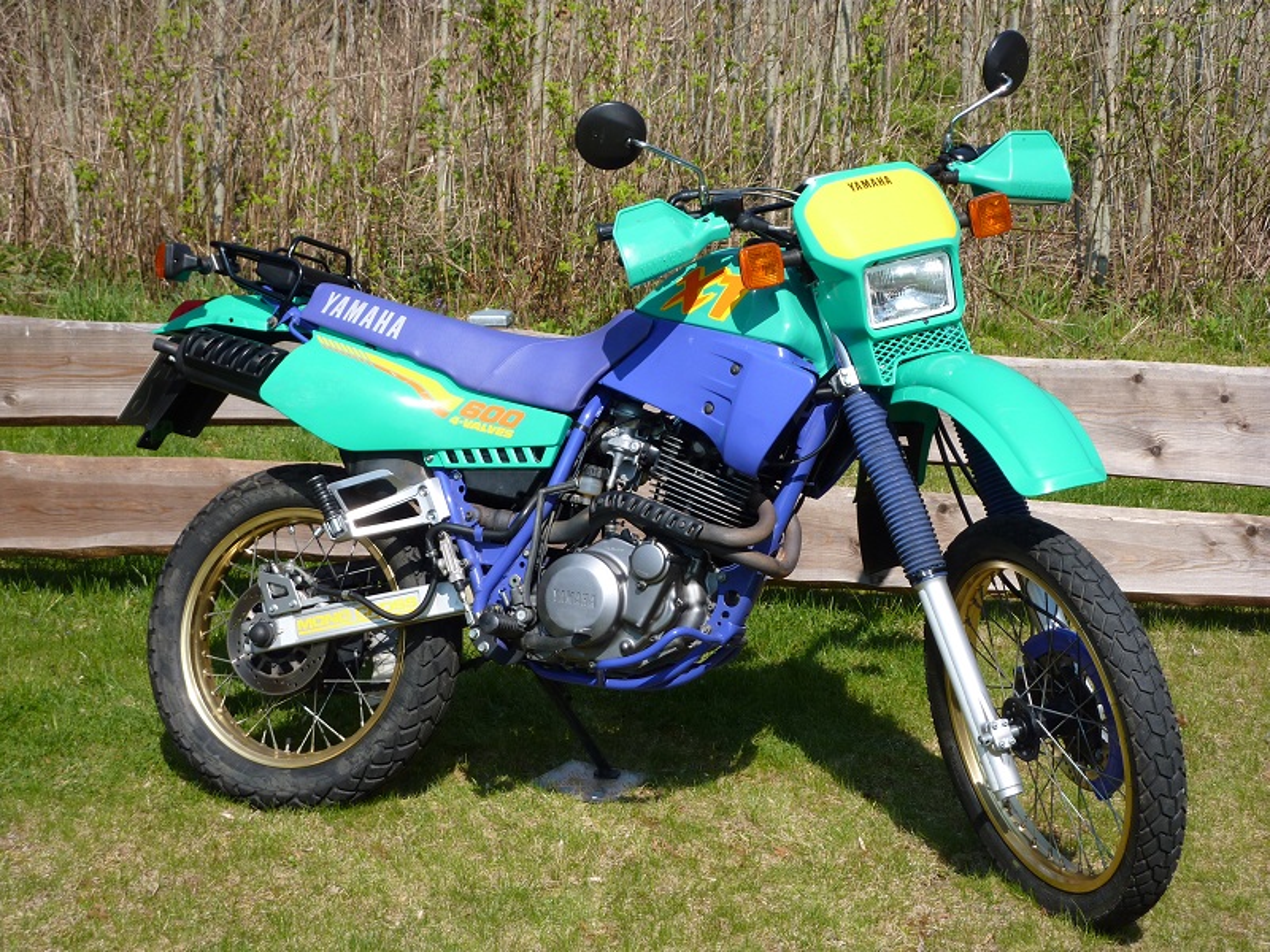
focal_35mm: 67
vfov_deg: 21.9
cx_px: 635
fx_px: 2458
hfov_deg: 29.0
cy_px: 476
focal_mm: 11
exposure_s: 1/500
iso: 80
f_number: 4.5
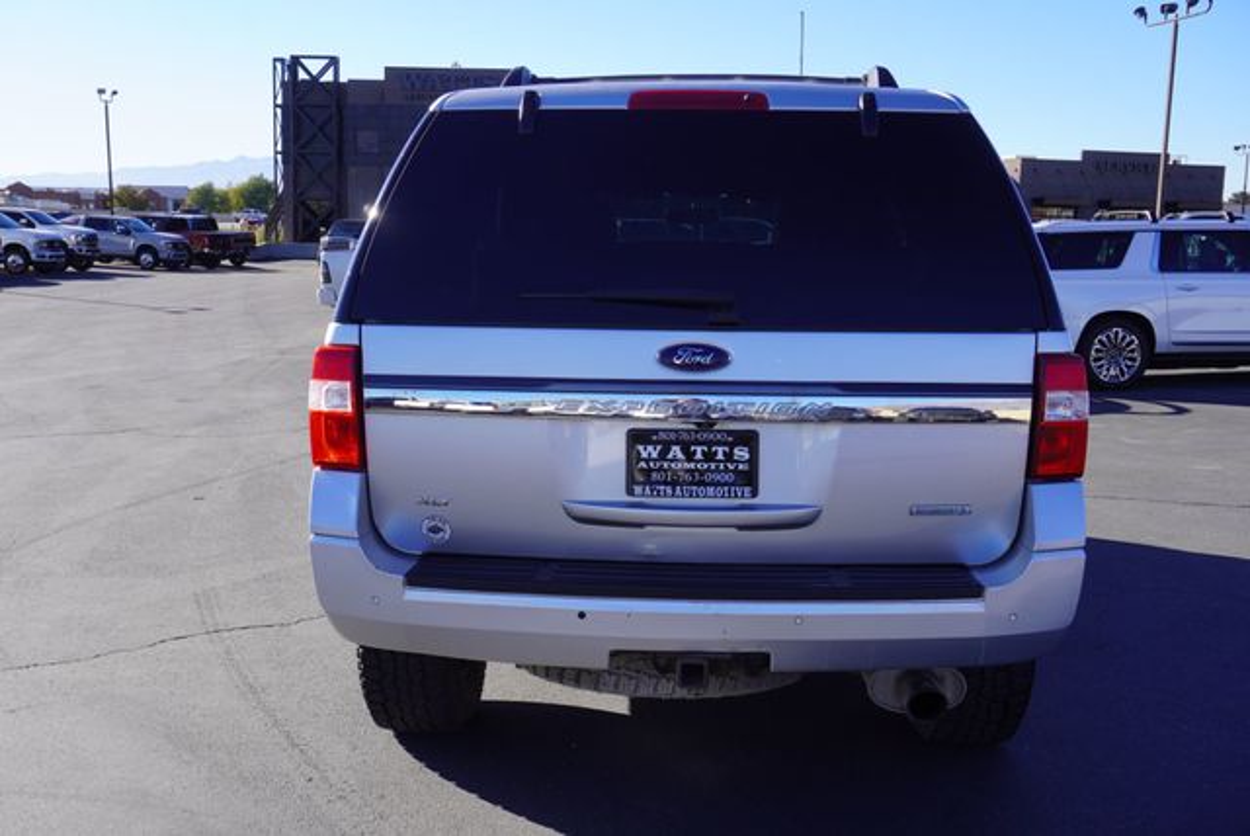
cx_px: 625
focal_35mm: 36
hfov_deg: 53.1
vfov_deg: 36.9
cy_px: 418
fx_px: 1251
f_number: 8
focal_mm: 24
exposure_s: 1/125
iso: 100
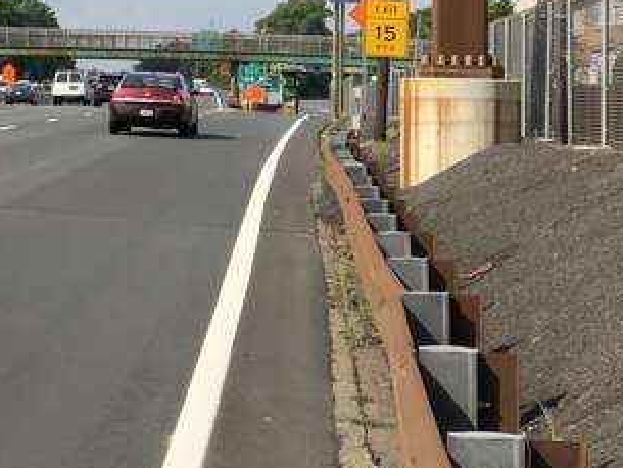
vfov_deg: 11.1
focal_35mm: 131
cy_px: -90
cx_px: -53
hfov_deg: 14.7
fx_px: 2359
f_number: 2.4
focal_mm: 6
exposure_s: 1/1567
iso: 16
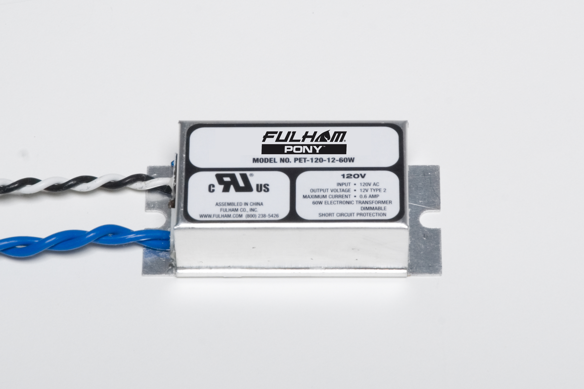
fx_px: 1719
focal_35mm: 106
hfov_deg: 19.3
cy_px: 196
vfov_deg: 12.9
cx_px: 294
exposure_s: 1/250
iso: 160
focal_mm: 70
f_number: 18
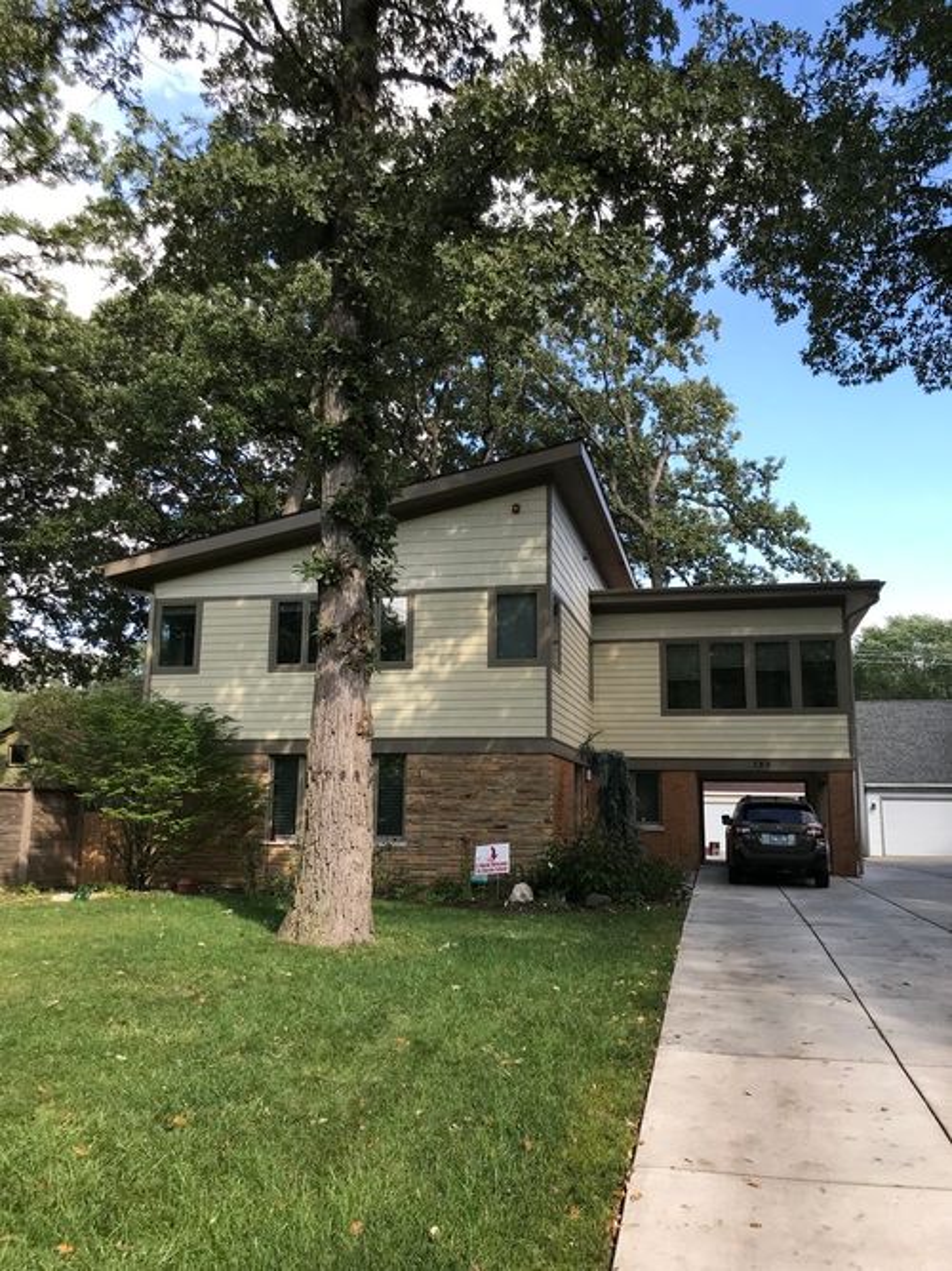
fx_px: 1027
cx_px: 476
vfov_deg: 63.5
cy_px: 636
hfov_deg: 49.7
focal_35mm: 28
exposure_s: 1/556
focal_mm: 3.99
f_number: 1.8
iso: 20
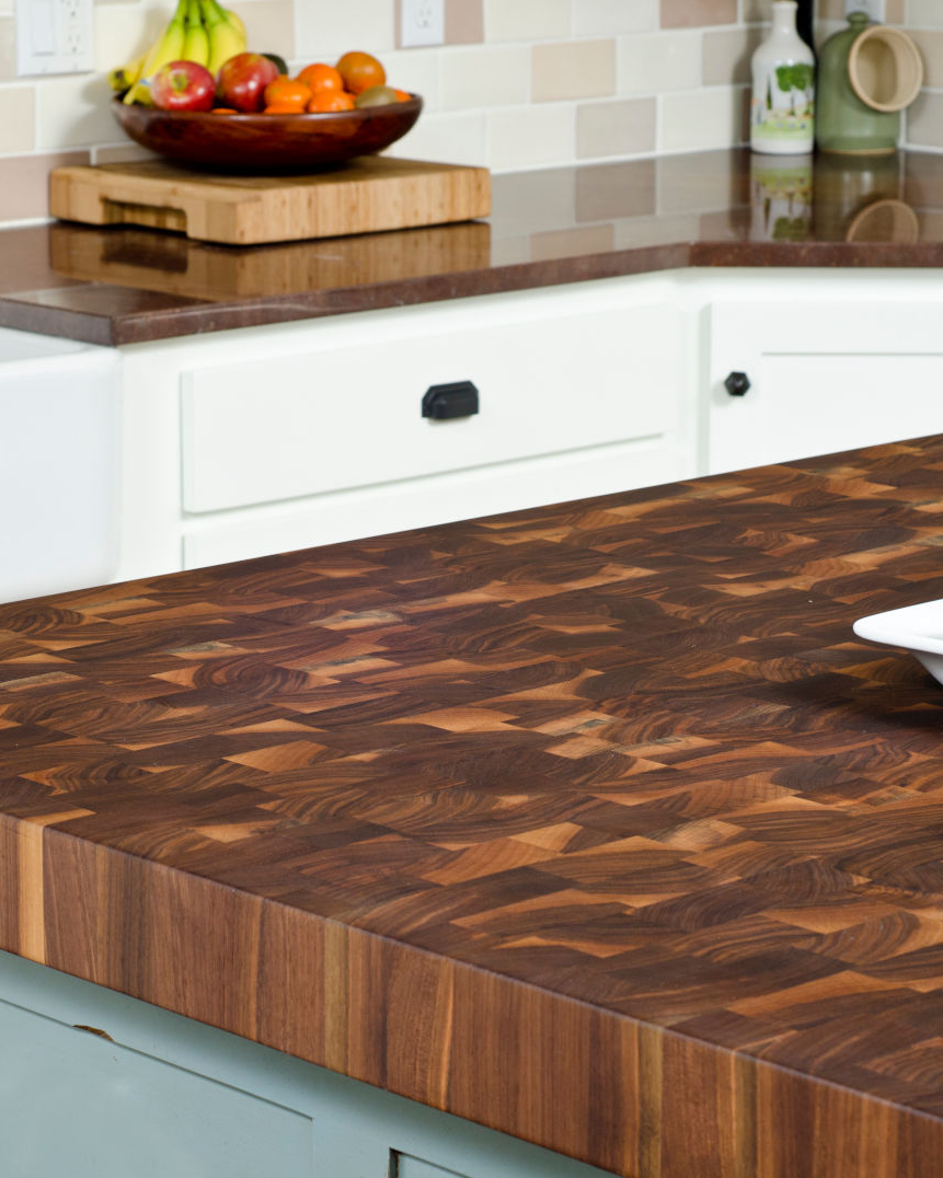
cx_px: 345
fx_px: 3697
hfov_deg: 14.5
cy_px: 588
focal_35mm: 106
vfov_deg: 18.1
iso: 200
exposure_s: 1/125
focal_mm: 50
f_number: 10
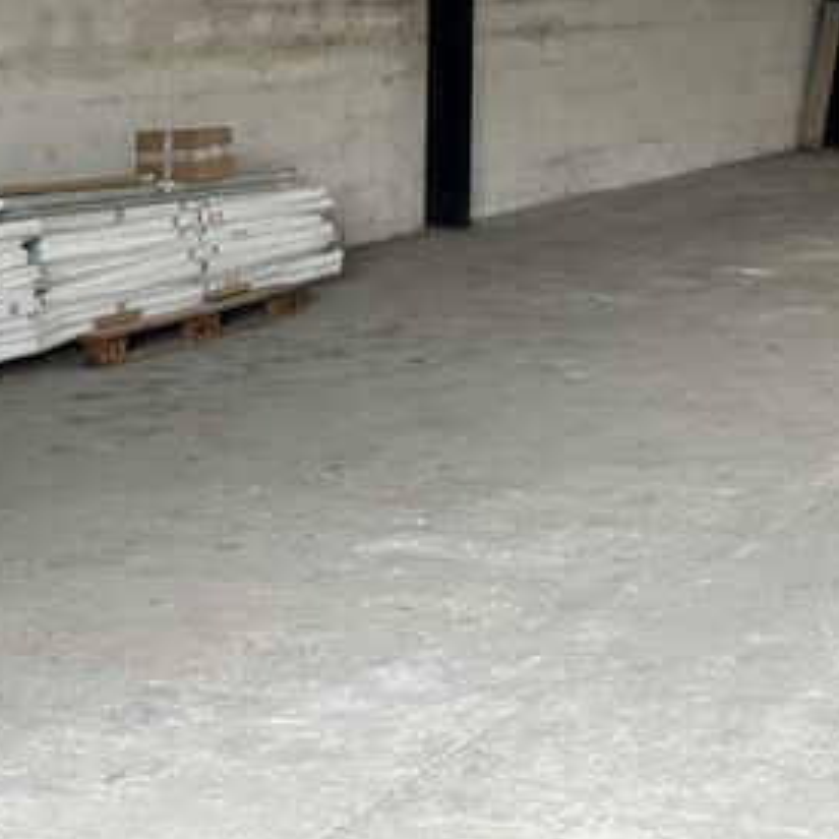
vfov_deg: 22.1
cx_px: 1101
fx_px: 2029
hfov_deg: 21.1
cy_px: -76
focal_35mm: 74
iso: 200
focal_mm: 6.76
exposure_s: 1/82
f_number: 1.78
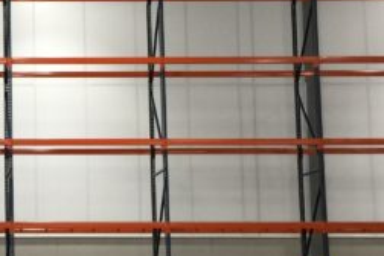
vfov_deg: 14.8
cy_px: 204
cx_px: -73
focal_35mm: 92
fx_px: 981
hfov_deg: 20.7
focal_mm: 4.15
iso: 50
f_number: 2.2
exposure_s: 1/15
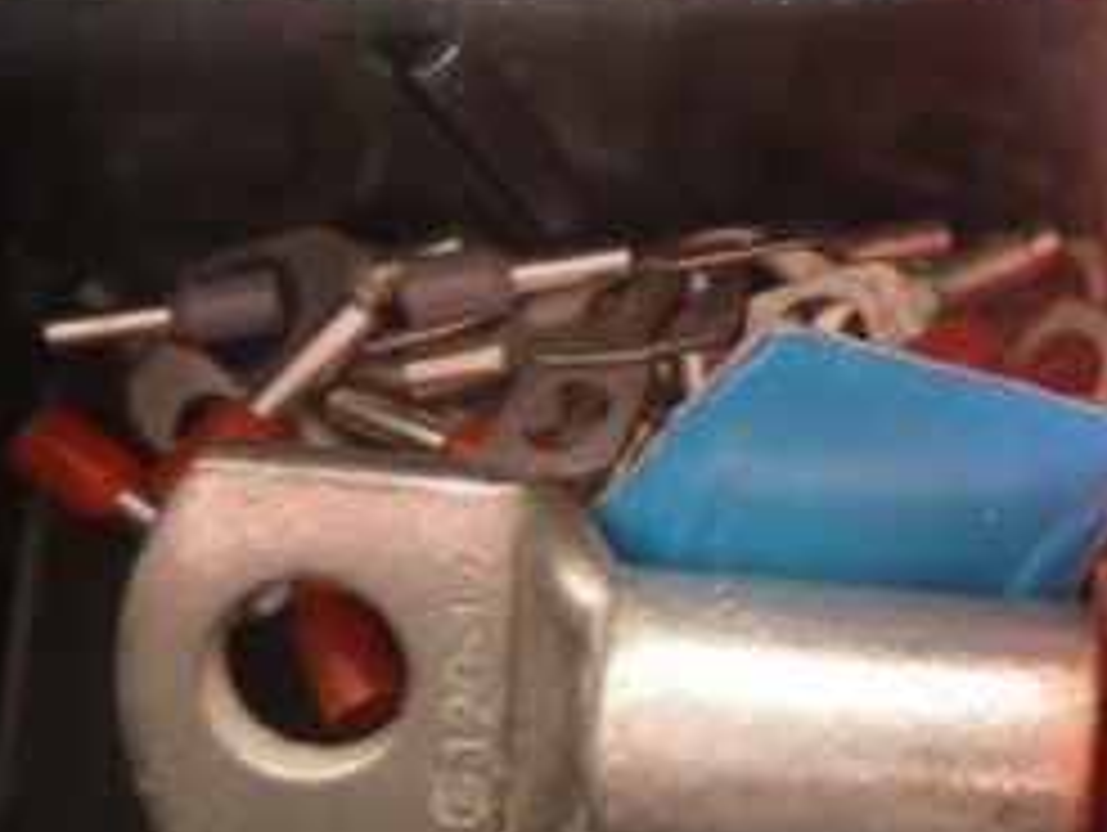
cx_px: 1112
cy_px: 292
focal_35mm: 65
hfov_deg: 28.0
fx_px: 2081
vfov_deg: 22.6
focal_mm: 4.1
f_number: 3.3
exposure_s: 1/10
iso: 400
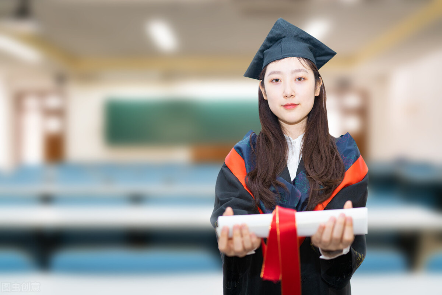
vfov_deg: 49.6
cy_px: 148
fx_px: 319
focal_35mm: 26
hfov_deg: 69.4
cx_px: 221
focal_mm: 26
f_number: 6.3
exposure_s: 1/80
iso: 1250
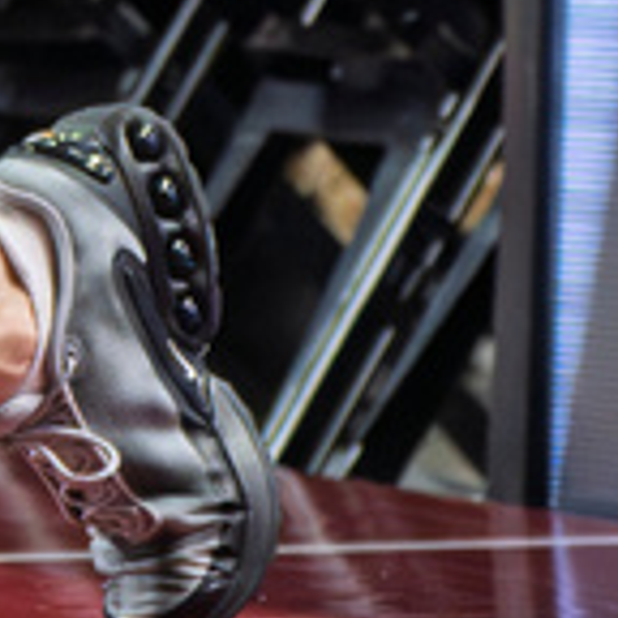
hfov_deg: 2.3
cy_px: -629
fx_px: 15512
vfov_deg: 2.3
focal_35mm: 768
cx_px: -730
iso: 3200
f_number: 3.2
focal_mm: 85
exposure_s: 1/800
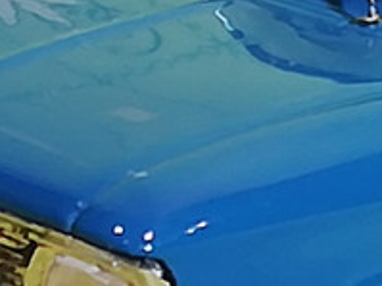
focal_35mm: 349
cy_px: 209
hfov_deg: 5.7
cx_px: 464
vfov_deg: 4.3
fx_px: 3849
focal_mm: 3.46
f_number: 2.2
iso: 125
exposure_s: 1/33.3
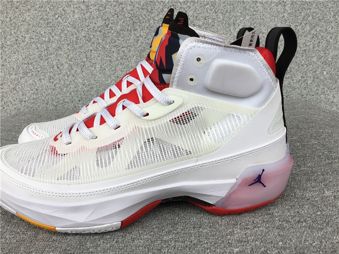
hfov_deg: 58.4
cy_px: 127
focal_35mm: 31
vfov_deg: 45.4
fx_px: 304
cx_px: 170
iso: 25
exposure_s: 1/120
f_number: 2.4
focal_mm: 3.3
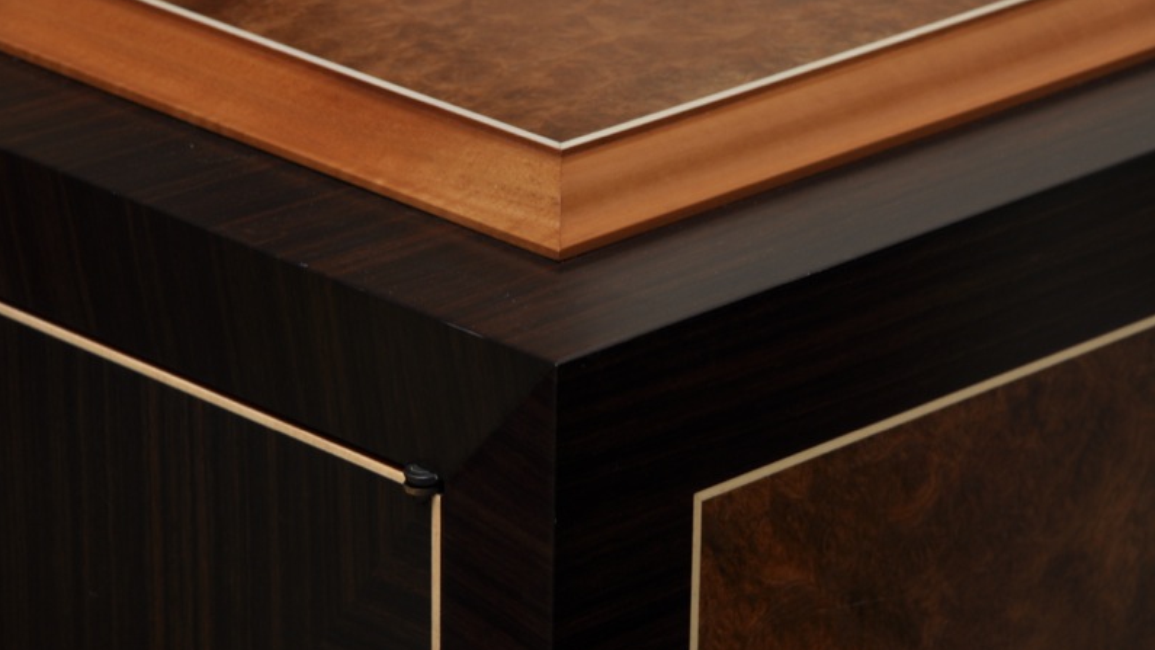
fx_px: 4838
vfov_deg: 7.7
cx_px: 575
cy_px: 357
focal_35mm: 158
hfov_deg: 13.6
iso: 200
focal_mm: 100
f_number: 11
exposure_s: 1/60
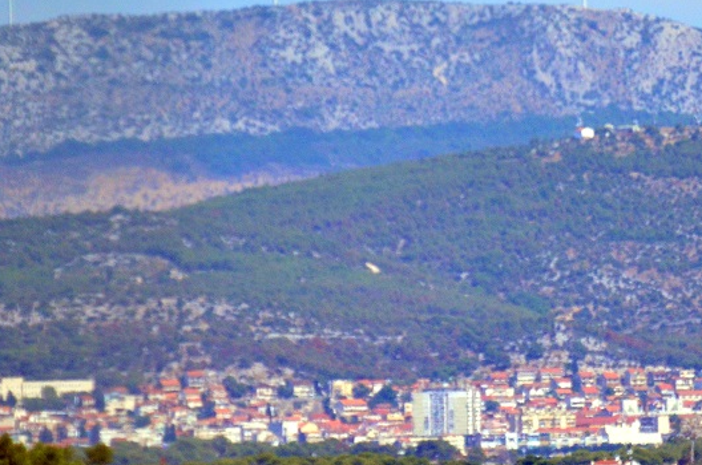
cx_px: 599
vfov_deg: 1.6
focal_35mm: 851
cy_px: 189
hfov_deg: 2.4
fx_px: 16564
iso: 1800
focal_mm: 300
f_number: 5.6
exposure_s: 1/8000
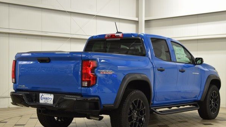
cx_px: 118
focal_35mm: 64
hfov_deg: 32.8
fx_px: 384
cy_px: 78
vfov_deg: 18.8
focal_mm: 38
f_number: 6.3
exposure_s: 1/60
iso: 1600
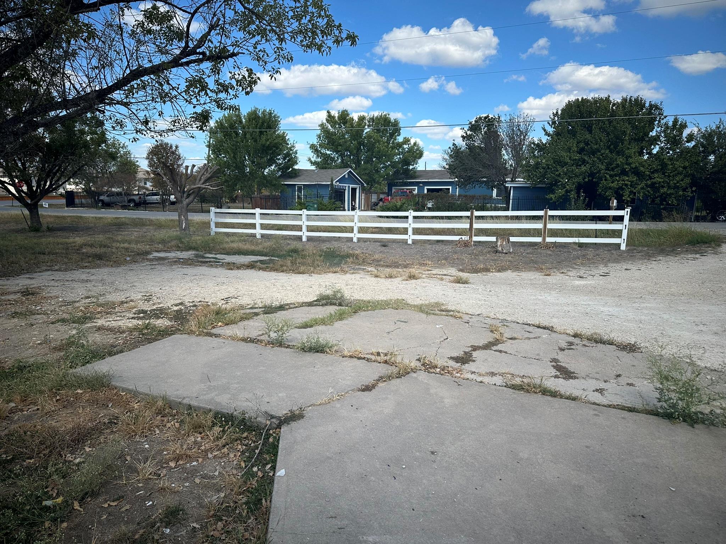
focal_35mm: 24
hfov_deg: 71.6
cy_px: 272
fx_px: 503
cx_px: 363
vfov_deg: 56.8
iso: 80
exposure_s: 1/3356
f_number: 1.78
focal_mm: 6.86
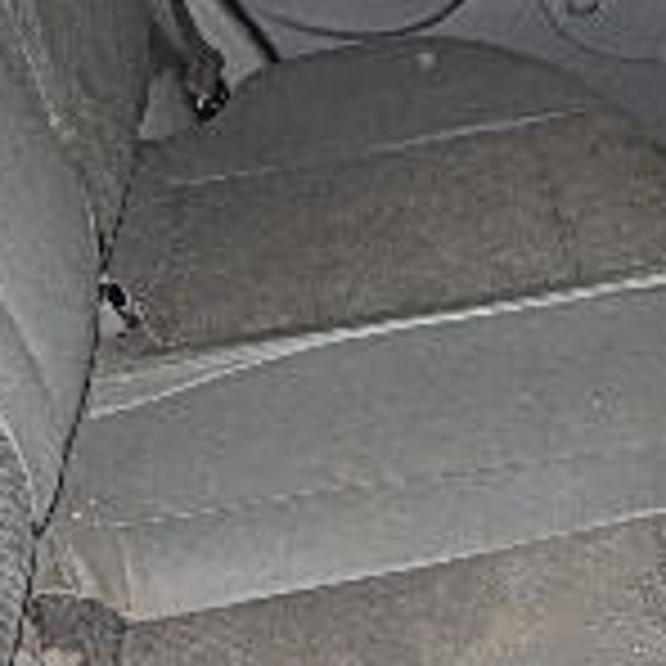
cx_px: 405
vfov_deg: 20.6
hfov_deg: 20.6
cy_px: 243
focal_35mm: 84
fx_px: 1828
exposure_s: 1/30
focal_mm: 4
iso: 280
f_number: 6
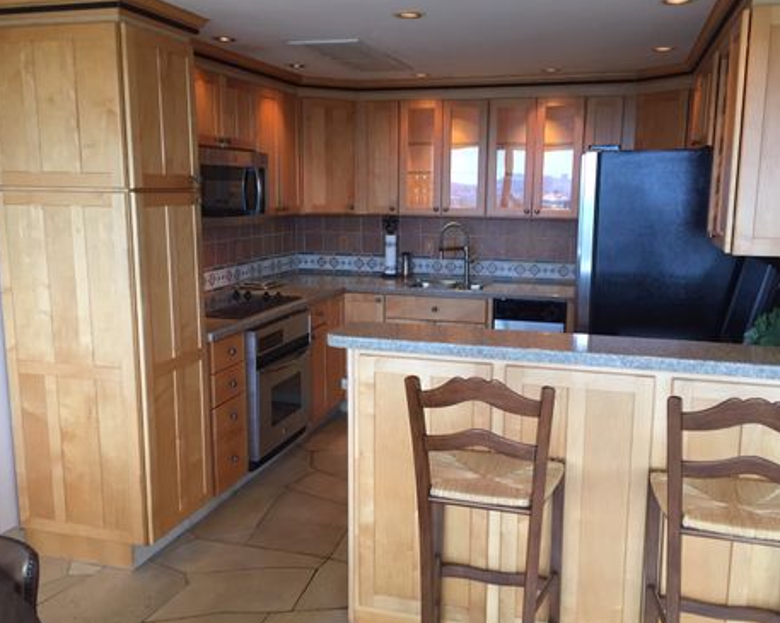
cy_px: 312
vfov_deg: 47.1
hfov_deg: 57.2
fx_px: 715
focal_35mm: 31
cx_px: 418
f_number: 2.2
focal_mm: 4.15
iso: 80
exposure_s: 1/30
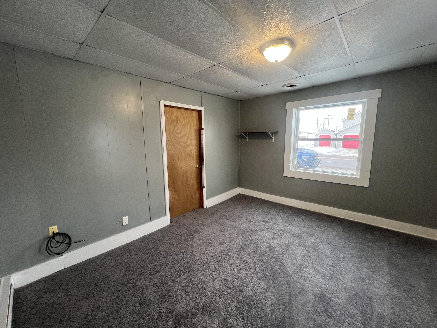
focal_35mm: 13
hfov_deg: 106.2
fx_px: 164
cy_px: 164
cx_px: 218
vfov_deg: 89.9
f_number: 1.8
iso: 200
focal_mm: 1.57
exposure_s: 1/60
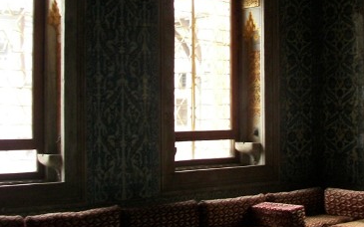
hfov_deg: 30.5
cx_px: 222
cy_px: 103
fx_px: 665
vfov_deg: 19.4
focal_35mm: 67
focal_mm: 6
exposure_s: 1/13
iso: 100
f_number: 2.8
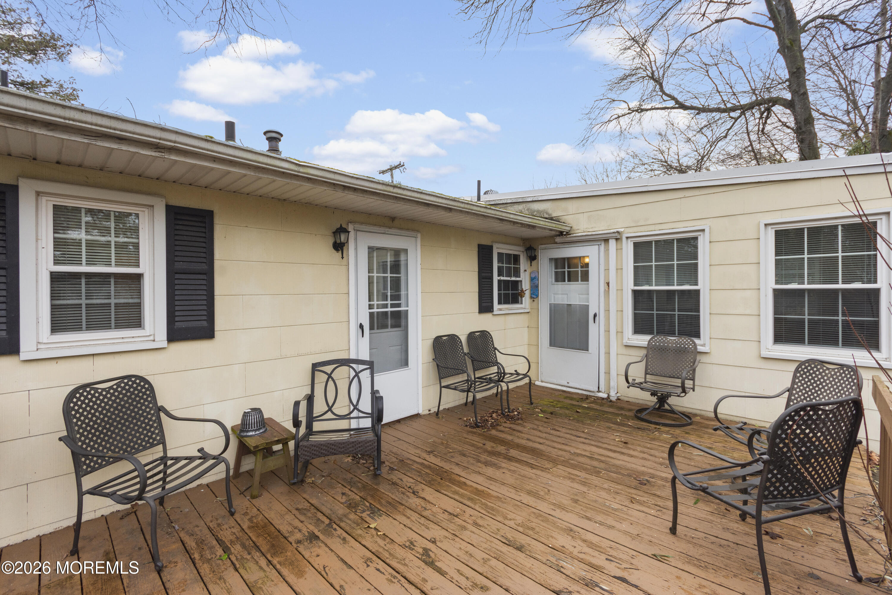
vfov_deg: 77.3
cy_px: 298
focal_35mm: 15
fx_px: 372
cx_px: 446
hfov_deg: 100.4
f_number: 8
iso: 250
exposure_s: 1/200
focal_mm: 10
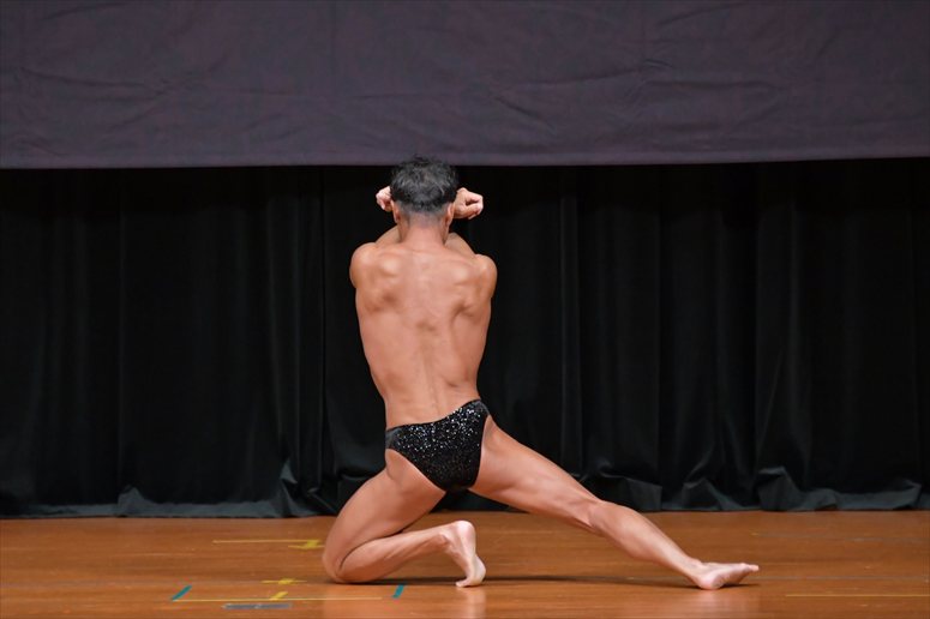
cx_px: 465
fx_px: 8134
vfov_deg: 4.4
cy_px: 310
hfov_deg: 6.5
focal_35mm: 315
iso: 5000
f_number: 5.6
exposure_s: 1/400
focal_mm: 210
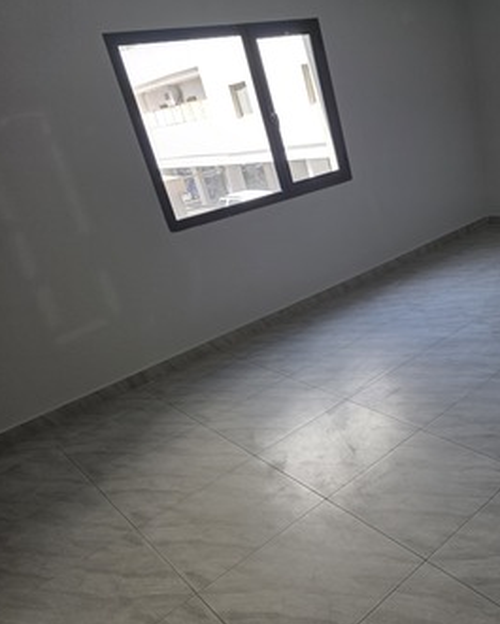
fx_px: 573
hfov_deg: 44.1
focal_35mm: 31
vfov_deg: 57.2
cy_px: 314
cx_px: 422
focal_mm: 6.3
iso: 80
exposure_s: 1/180
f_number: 1.7
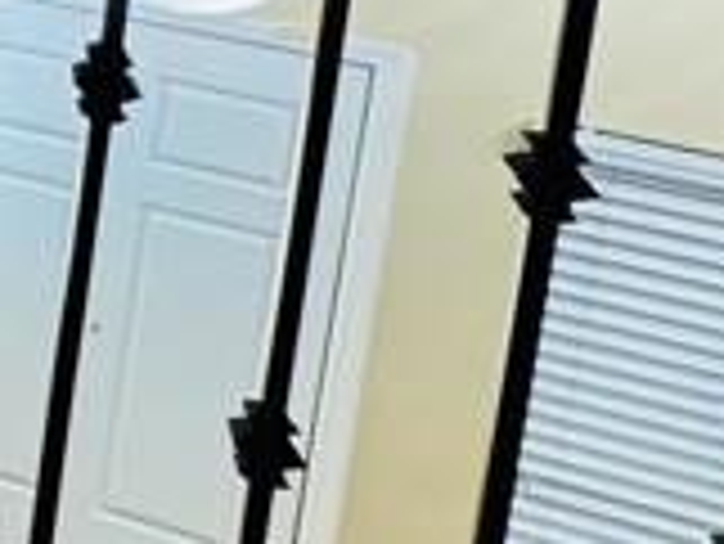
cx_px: -1475
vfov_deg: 14.3
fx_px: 1863
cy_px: -481
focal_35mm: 89
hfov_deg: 11.4
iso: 320
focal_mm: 2.22
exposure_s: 1/120
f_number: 2.2
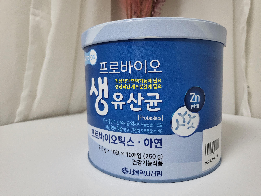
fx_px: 196
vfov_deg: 53.1
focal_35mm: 26
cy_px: 98
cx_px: 130
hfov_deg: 67.3
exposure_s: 1/120
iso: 250
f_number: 1.8
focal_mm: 4.25
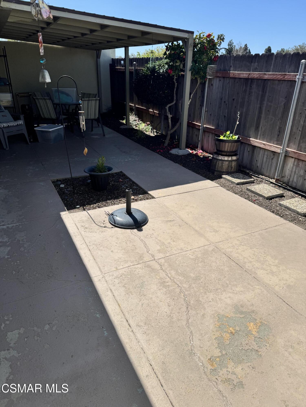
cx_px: 153
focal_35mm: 24
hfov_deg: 56.8
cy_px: 204
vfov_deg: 71.6
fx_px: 283
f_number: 1.78
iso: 80
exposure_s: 1/5814
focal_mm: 6.76
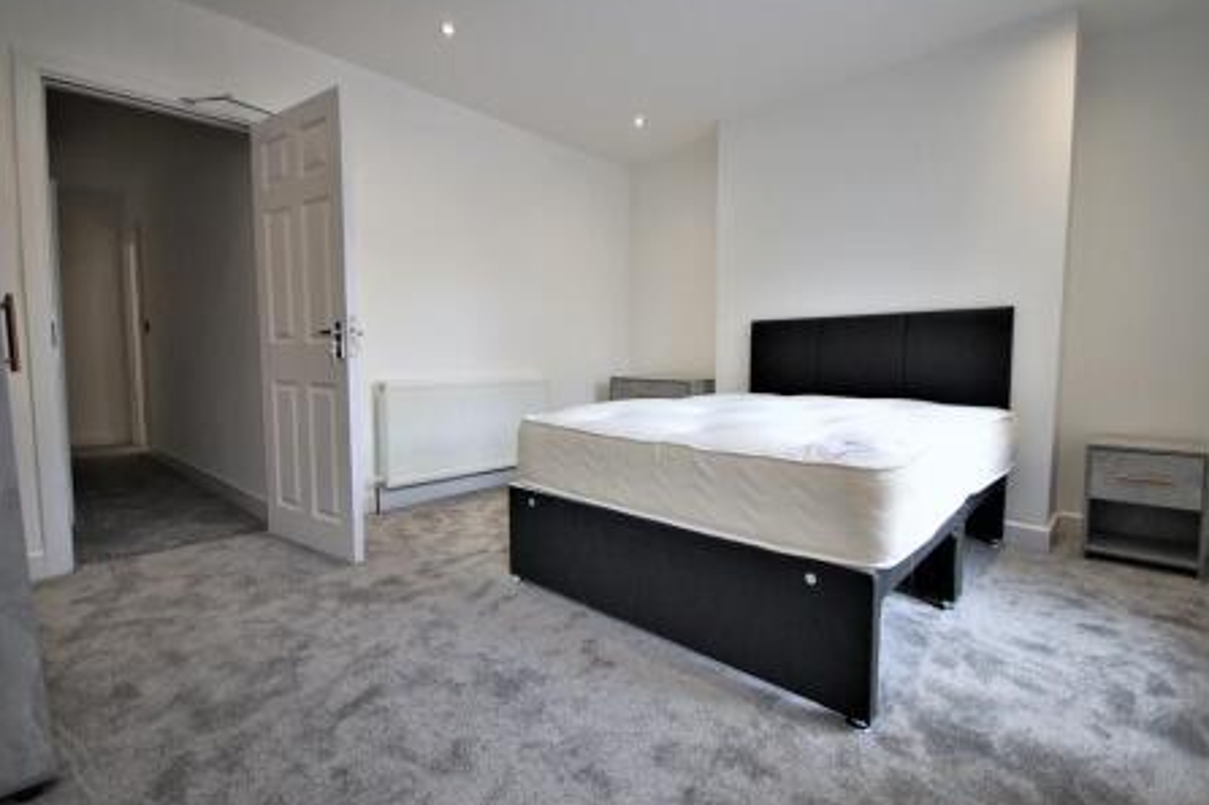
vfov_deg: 73.7
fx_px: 537
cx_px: 623
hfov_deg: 96.7
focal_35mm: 16
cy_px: 397
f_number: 4
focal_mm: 10
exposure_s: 1/60
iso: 250
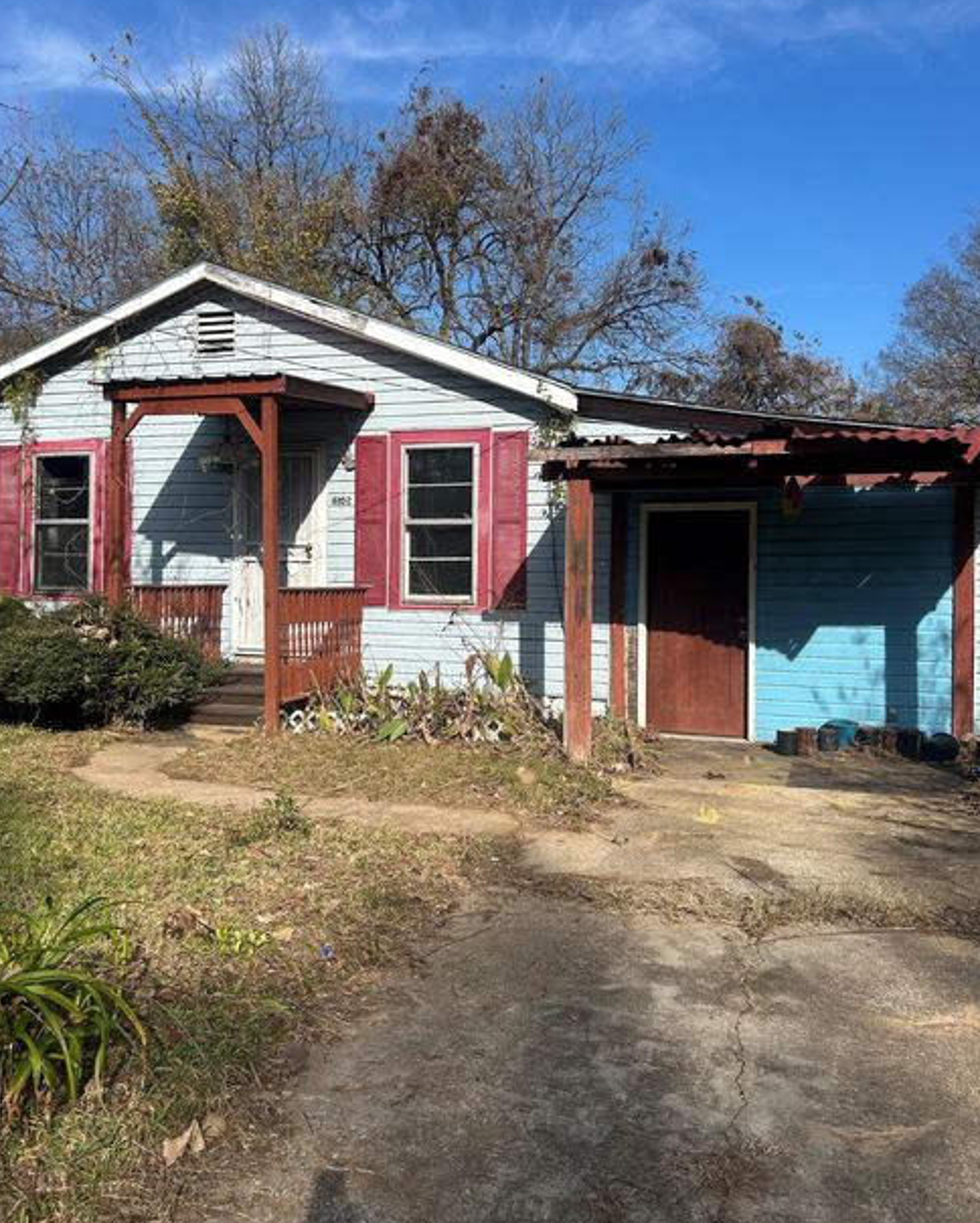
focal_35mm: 28
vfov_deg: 62.1
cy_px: 568
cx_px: 486
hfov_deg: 51.6
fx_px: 1014
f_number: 1.5
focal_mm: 5.7
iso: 50
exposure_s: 1/4115
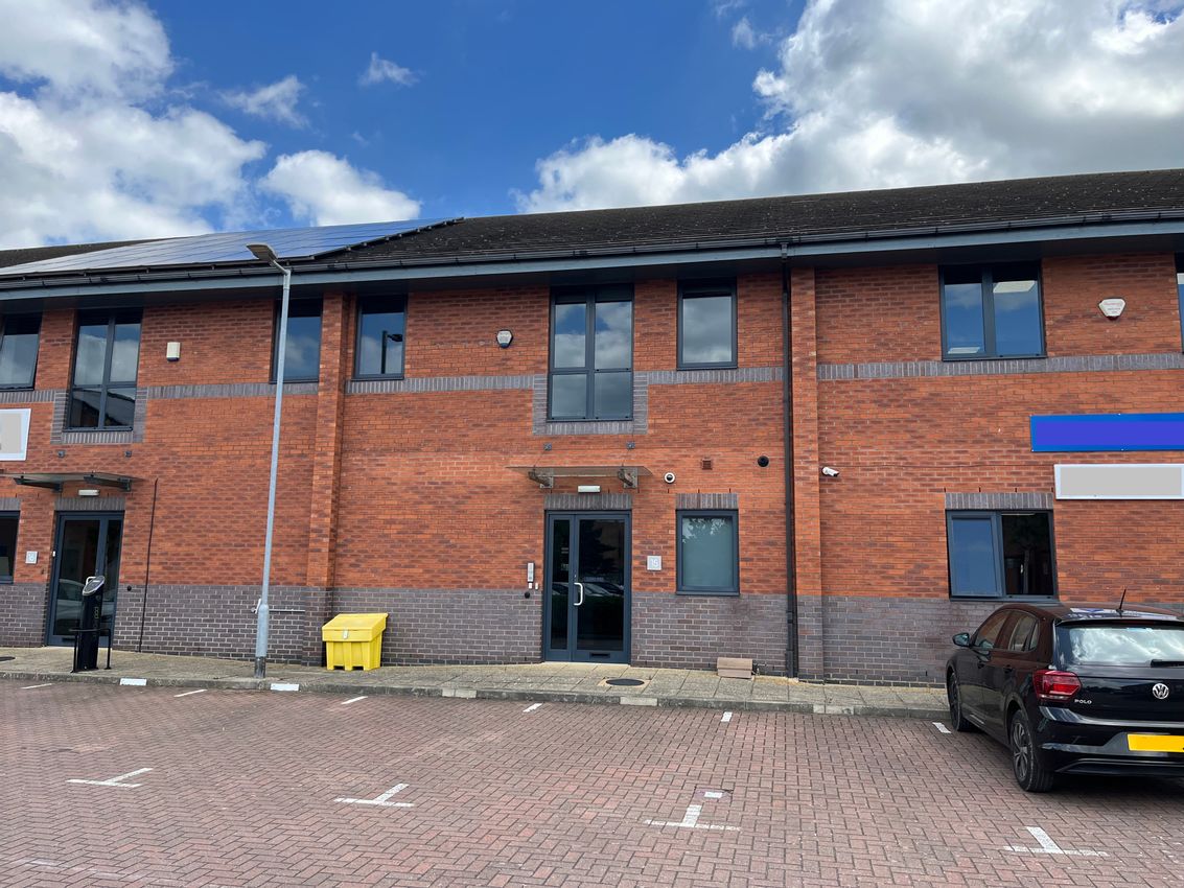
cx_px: 592
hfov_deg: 67.3
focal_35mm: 26
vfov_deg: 53.1
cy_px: 444
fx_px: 889
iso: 50
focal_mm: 5.1
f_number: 1.6
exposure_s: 1/1279
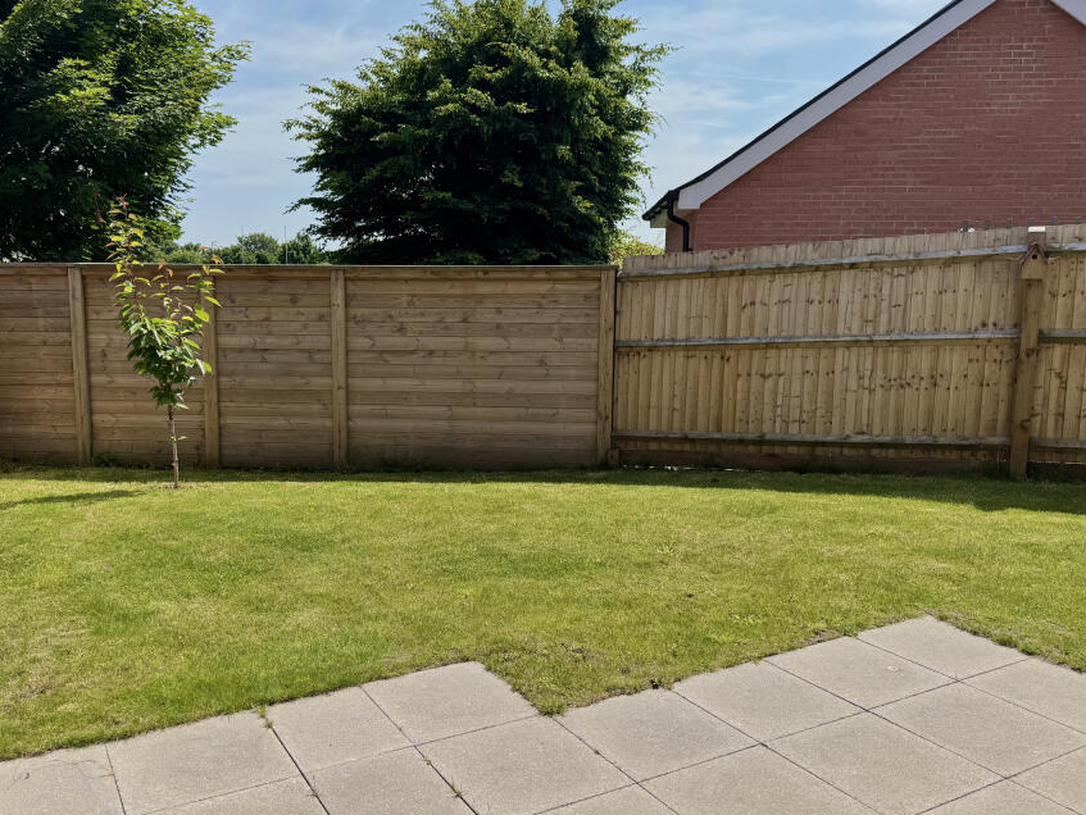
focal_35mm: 29
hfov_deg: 61.4
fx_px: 910
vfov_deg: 48.3
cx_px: 473
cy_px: 400
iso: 80
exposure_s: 1/4049
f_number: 1.78
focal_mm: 6.76
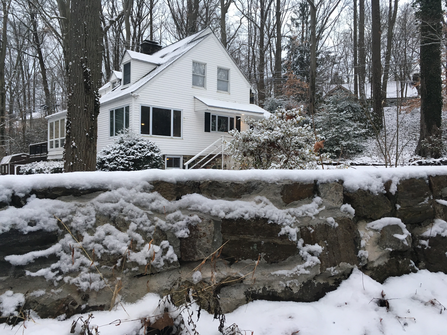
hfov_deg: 61.7
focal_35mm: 29
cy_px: 168
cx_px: 224
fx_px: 374
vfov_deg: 48.2
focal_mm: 4.15
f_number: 2.2
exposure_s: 1/30
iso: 25
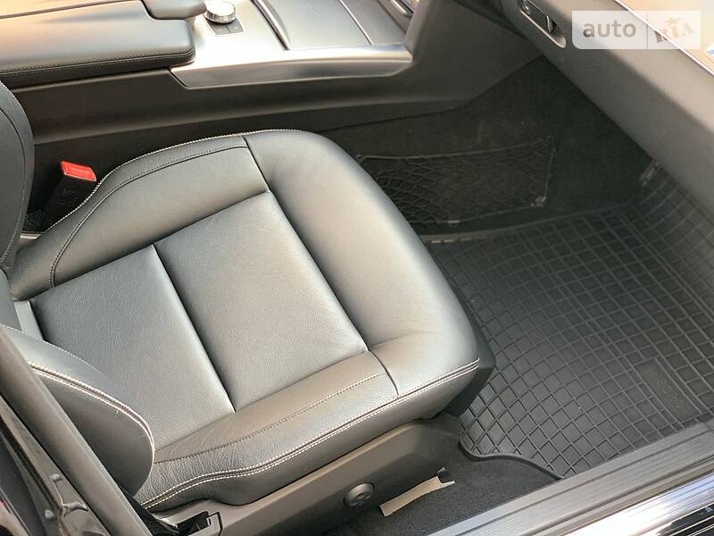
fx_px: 1073
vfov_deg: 28.0
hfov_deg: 36.8
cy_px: 268
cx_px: 357
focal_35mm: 52
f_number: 2.4
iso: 125
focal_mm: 6
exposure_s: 1/60
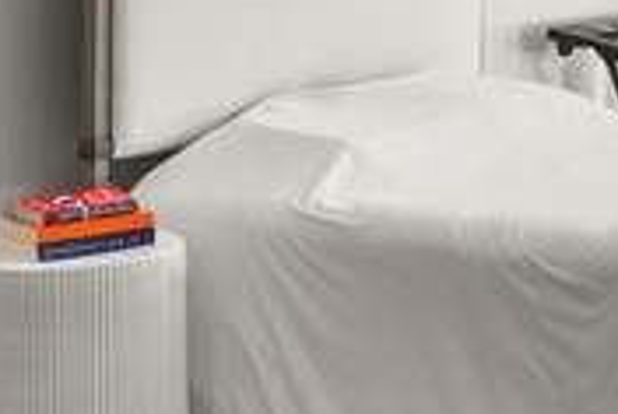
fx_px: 1599
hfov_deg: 20.1
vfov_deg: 14.3
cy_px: -79
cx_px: 804
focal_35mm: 93
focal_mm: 16
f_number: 8
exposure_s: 1/20
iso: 800
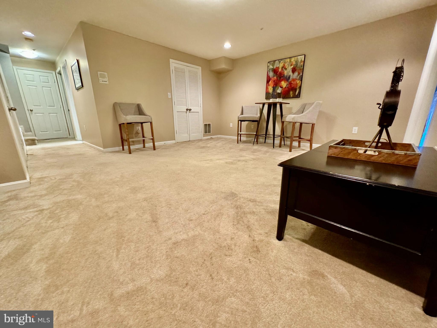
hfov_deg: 102.1
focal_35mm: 14
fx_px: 177
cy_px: 164
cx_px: 218
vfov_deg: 85.7
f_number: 2.2
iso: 800
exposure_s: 1/60
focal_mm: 2.22
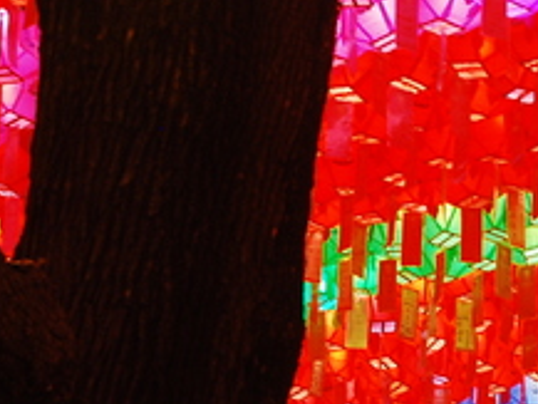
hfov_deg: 9.2
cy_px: 788
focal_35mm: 206
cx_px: 972
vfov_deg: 7.0
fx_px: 3203
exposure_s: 1/5
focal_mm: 32
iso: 400
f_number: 4.5
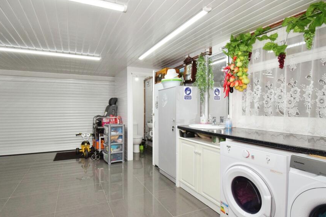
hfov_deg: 89.5
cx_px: 143
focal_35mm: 18
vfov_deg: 67.4
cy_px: 109
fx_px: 163
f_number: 8
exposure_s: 1/60
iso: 1000
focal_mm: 10
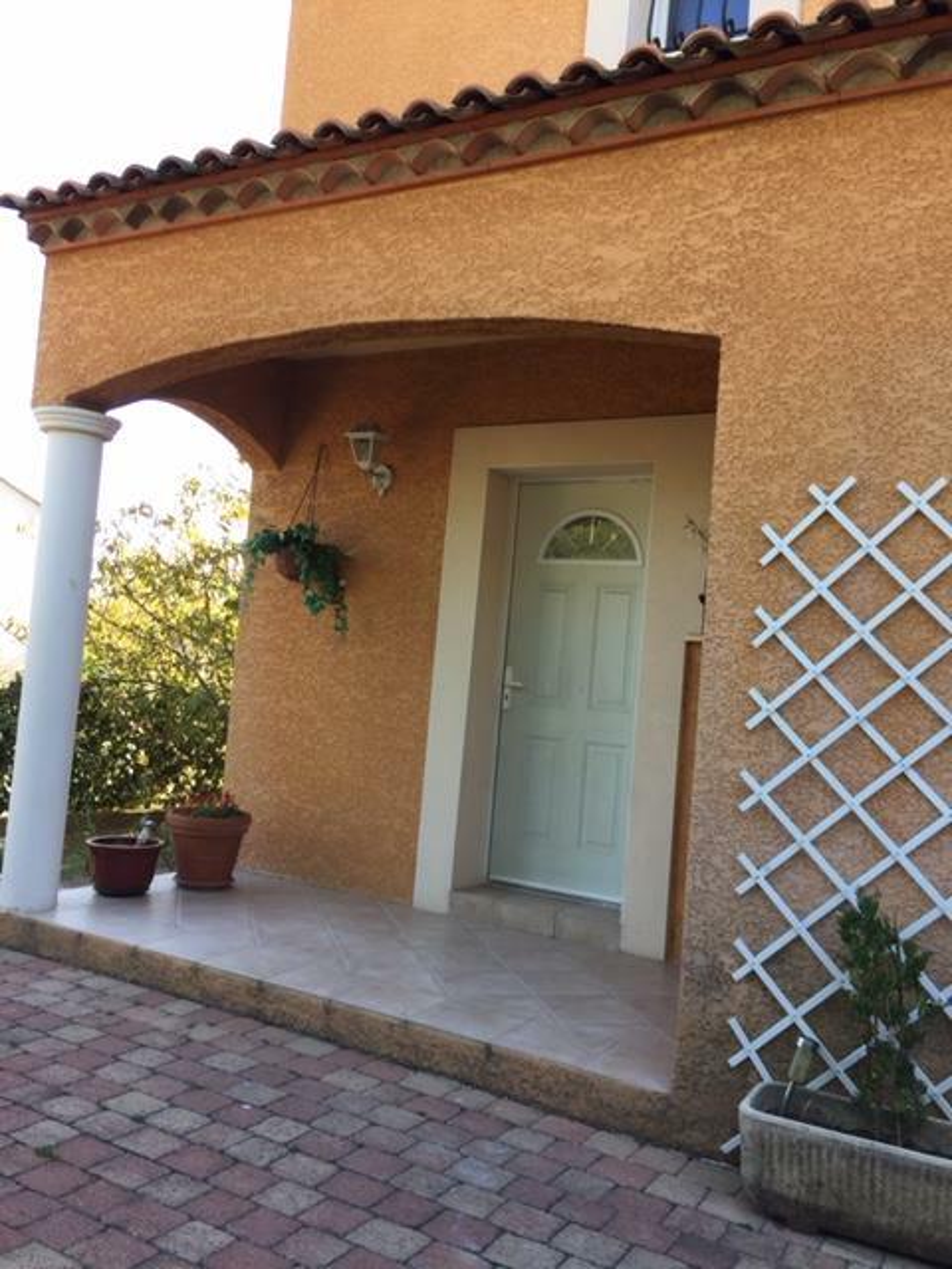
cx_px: 476
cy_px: 634
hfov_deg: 48.2
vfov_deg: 61.7
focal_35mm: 29
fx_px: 1063
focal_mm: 4.15
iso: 32
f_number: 2.2
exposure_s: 1/126
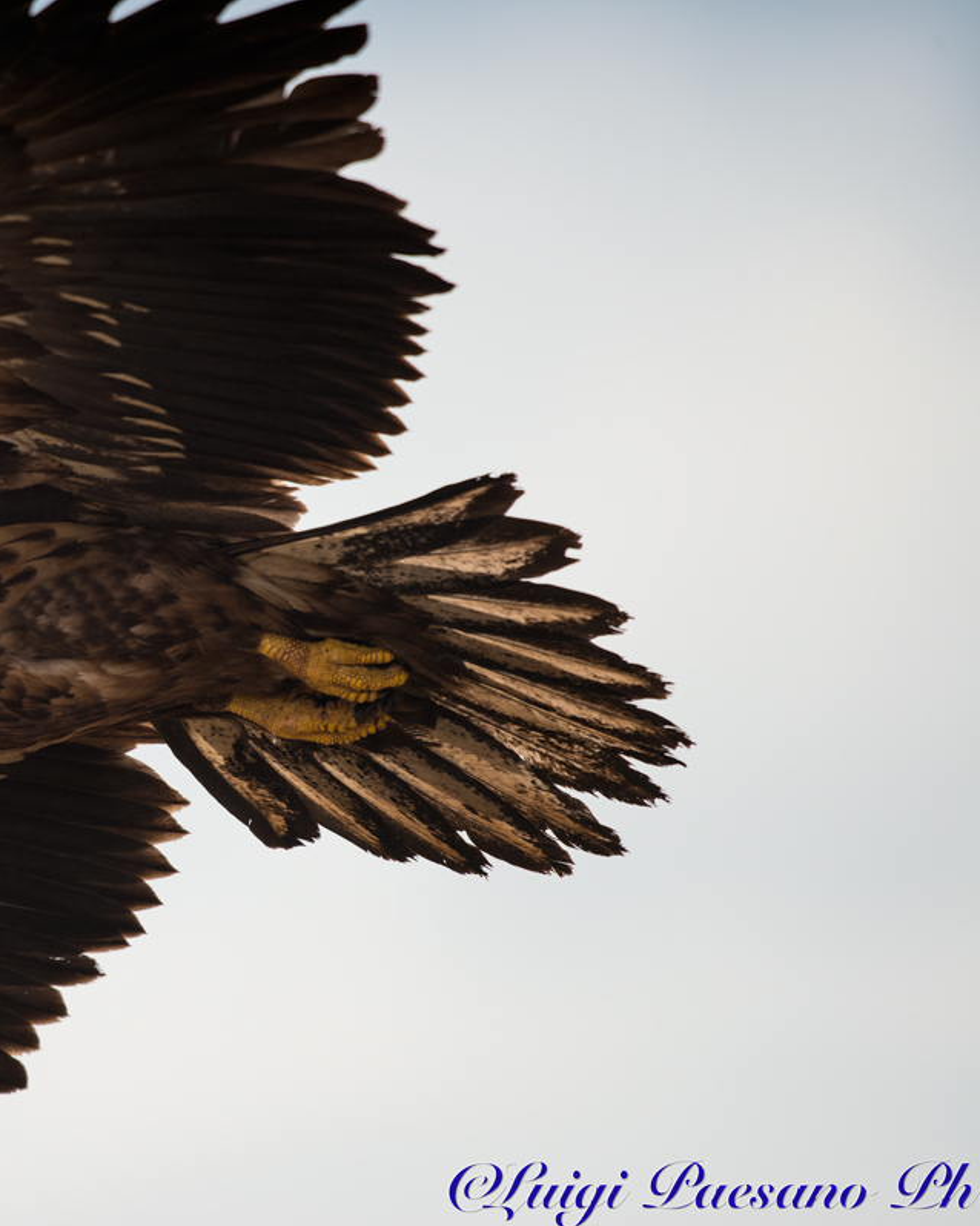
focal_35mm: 706
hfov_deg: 2.2
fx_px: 25606
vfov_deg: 2.7
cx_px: 60
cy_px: 614
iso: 800
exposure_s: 1/1250
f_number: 5
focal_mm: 500
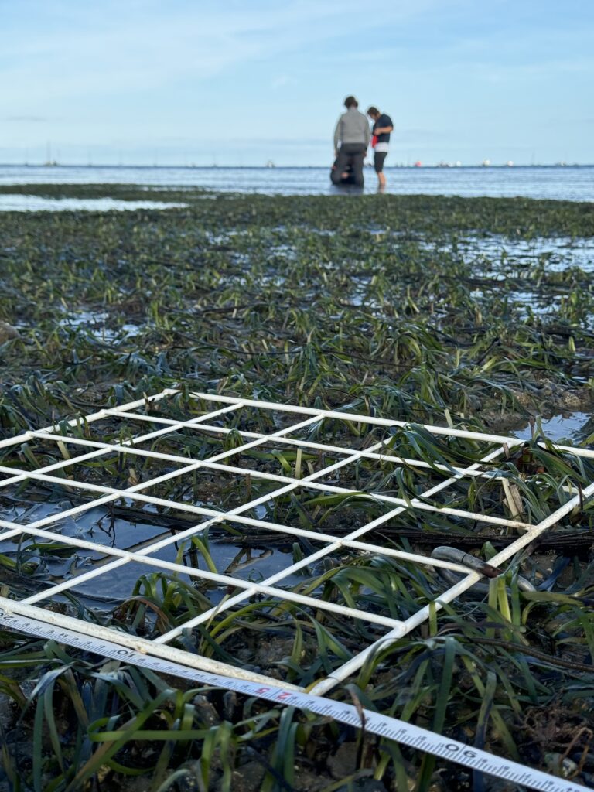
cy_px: 396
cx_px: 297
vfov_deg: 39.7
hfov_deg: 30.3
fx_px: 1098
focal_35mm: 48
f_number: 1.78
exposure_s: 1/1681
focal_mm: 6.76
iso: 64
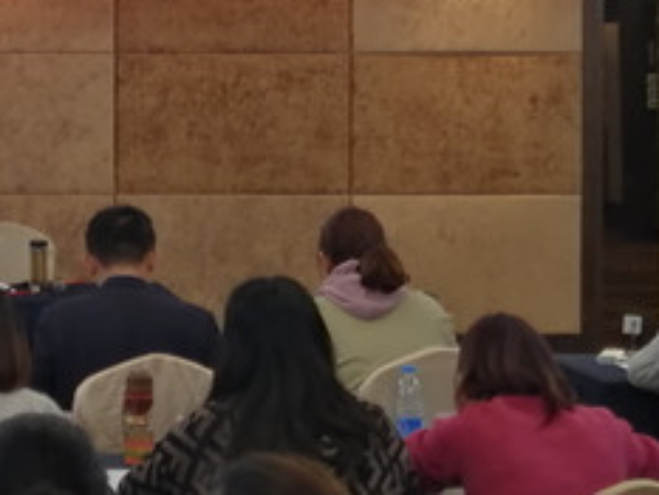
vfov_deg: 13.7
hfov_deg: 17.6
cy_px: 52
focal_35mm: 107
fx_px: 2038
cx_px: -91
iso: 125
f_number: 1.8
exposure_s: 1/50
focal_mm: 3.88
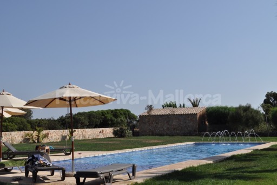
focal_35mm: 51
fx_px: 392
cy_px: 92
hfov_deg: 38.9
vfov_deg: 26.5
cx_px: 138
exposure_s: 1/1000
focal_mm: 34
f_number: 8
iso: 200
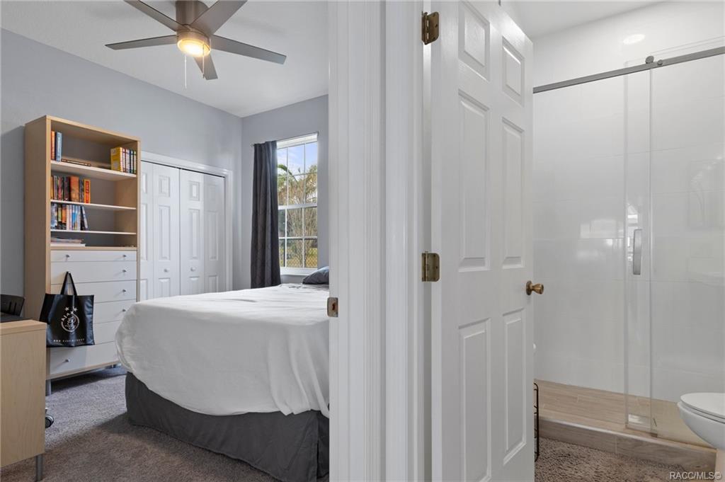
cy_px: 241
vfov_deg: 67.3
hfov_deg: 90.0
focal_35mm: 18
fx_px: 362
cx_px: 362
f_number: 8
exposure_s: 1/1.67
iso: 320
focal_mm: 12
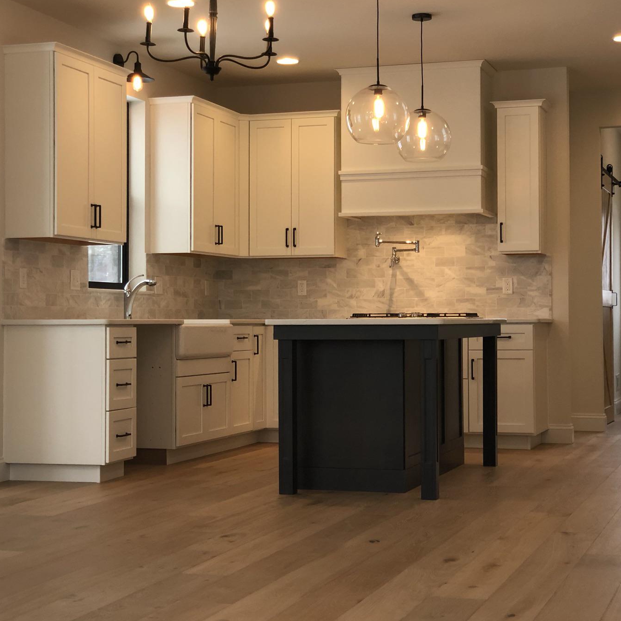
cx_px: 300
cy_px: 268
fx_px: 1421
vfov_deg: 24.6
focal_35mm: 70
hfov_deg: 24.7
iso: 50
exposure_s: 1/60
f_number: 2.4
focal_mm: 6
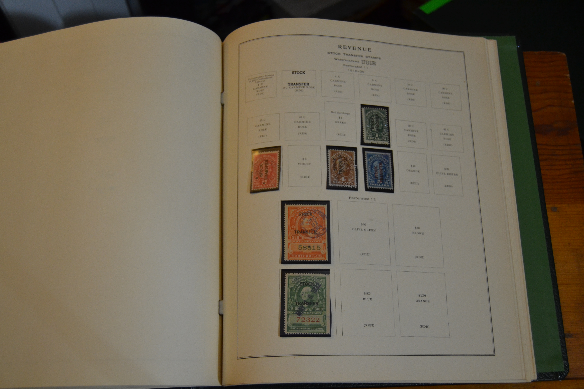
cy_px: 194
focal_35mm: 39
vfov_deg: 34.2
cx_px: 292
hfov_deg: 49.6
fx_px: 633
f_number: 4
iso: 1000
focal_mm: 26
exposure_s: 1/60
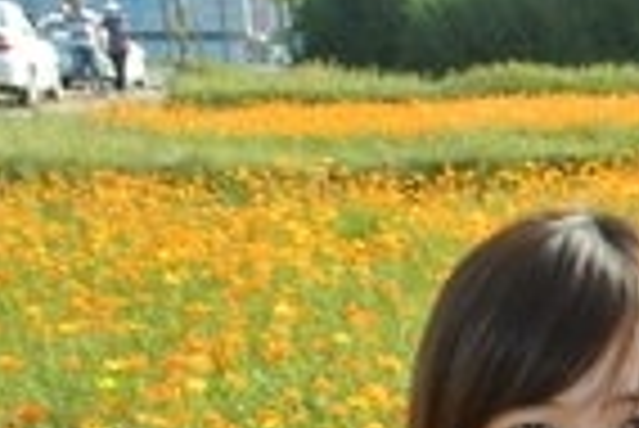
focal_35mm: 95
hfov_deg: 18.8
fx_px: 1688
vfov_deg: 13.2
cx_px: 968
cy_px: 746
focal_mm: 10
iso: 100
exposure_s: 1/60
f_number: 9
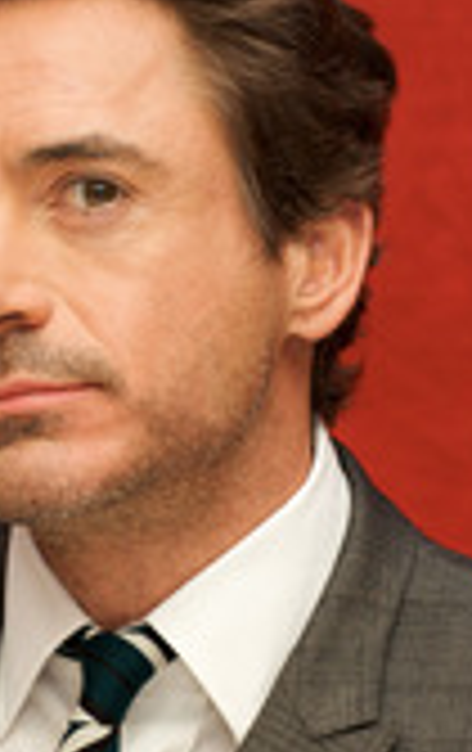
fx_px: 5082
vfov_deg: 8.4
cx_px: 124
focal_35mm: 248
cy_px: 482
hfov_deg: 5.3
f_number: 5.6
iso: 640
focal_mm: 102
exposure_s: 1/60
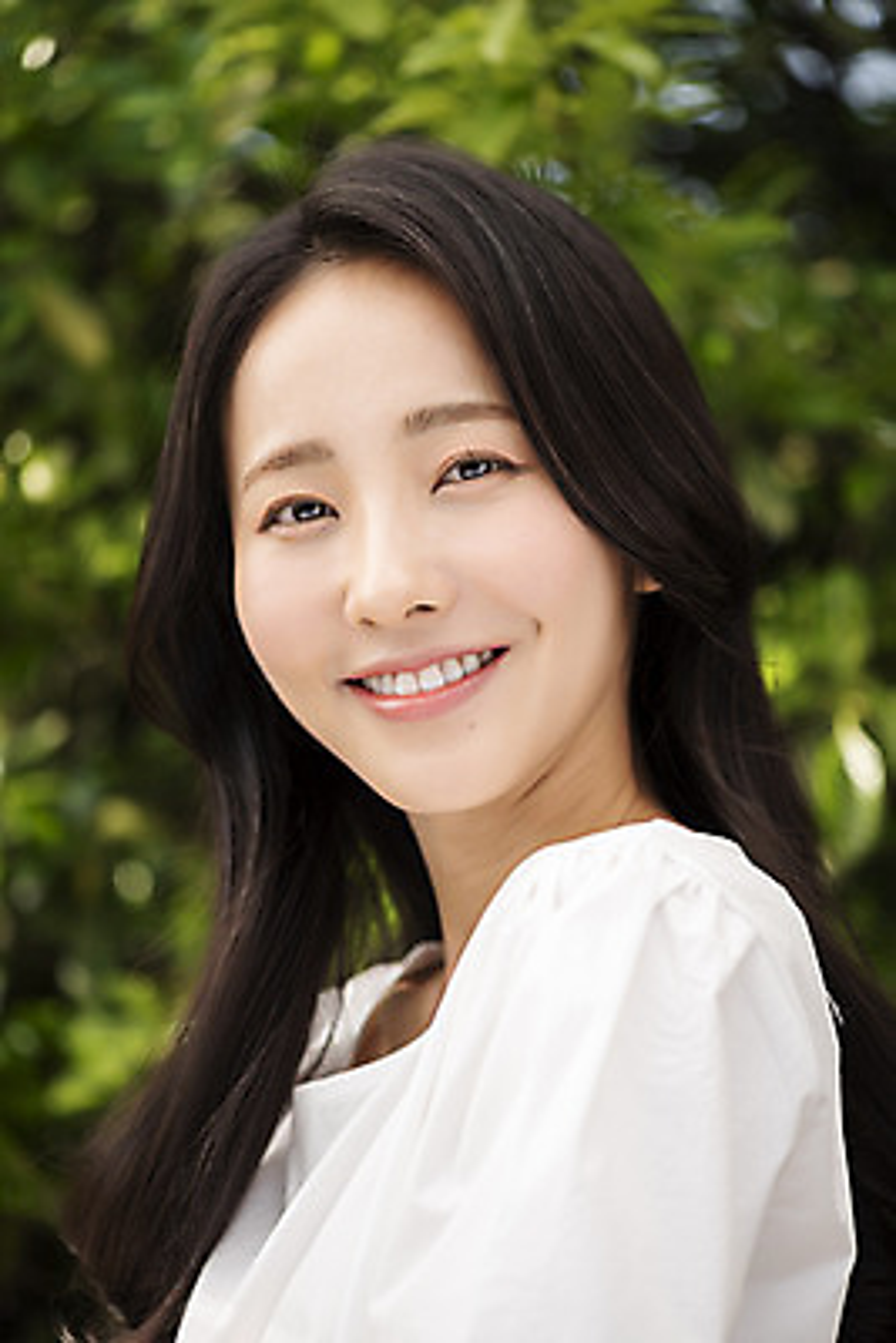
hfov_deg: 13.1
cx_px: 448
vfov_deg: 19.4
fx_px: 3916
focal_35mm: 105
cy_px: 672
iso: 100
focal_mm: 105
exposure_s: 1/400
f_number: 4
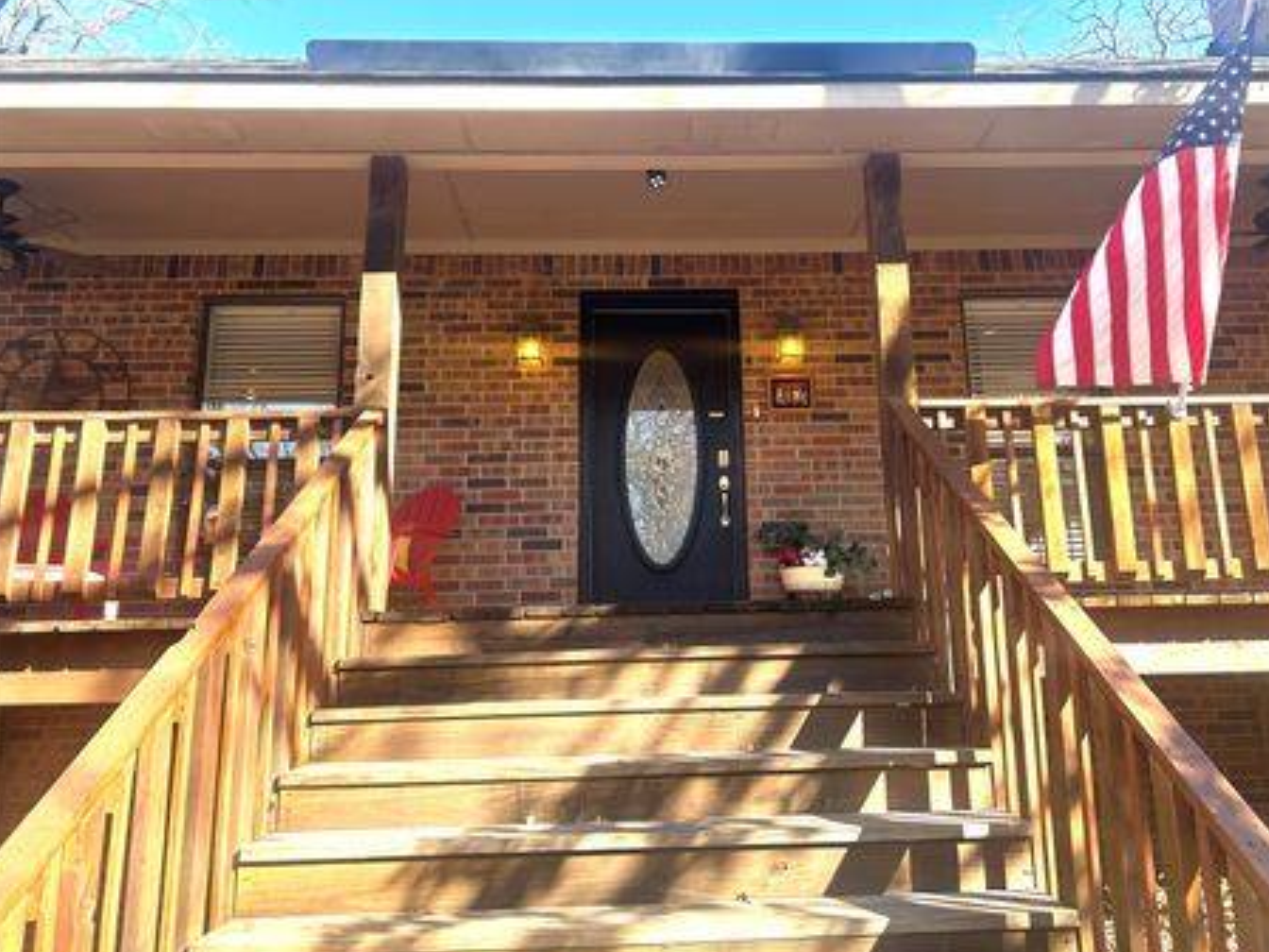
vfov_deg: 48.2
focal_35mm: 29
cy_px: 441
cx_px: 691
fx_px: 1063
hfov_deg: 61.6
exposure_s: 1/411
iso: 50
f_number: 1.5
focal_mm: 5.7
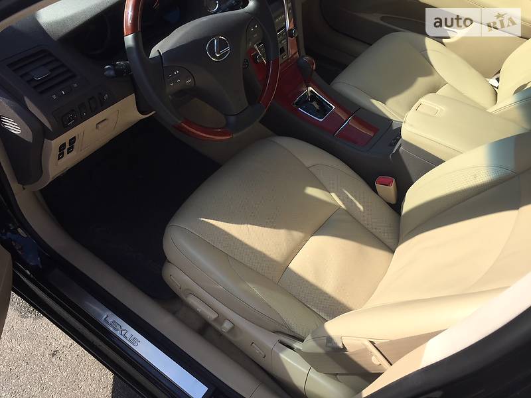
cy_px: 199
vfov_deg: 48.2
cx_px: 266
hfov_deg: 61.7
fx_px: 445
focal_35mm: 29
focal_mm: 4.2
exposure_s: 1/964
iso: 32
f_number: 2.2
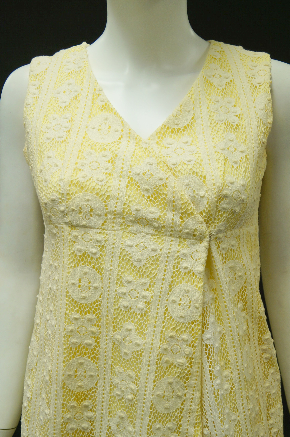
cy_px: 241
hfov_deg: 26.9
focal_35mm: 50
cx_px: 152
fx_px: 606
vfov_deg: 39.6
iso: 250
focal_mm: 30
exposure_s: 1/60
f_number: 4.5
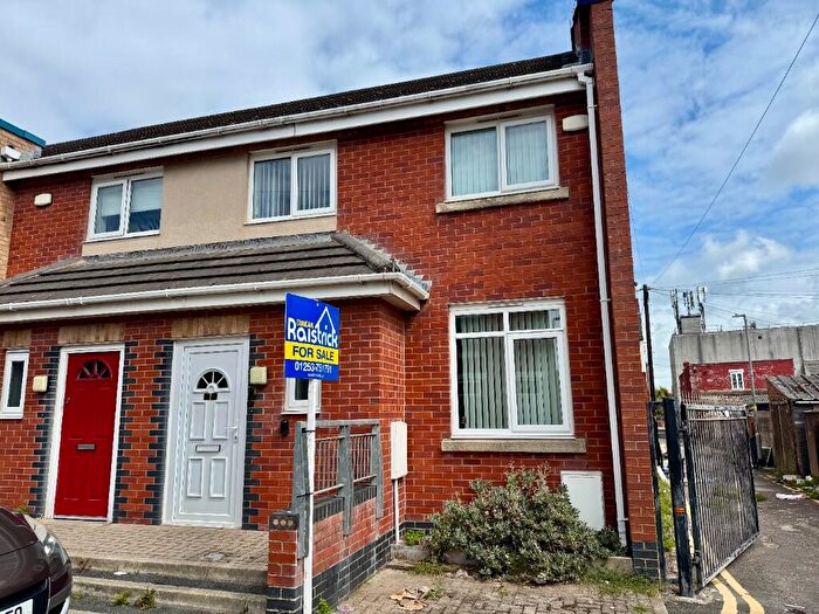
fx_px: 568
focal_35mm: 24
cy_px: 307
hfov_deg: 71.6
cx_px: 410
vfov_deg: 56.8
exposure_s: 1/4310
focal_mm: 6.76
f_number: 1.78
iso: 80
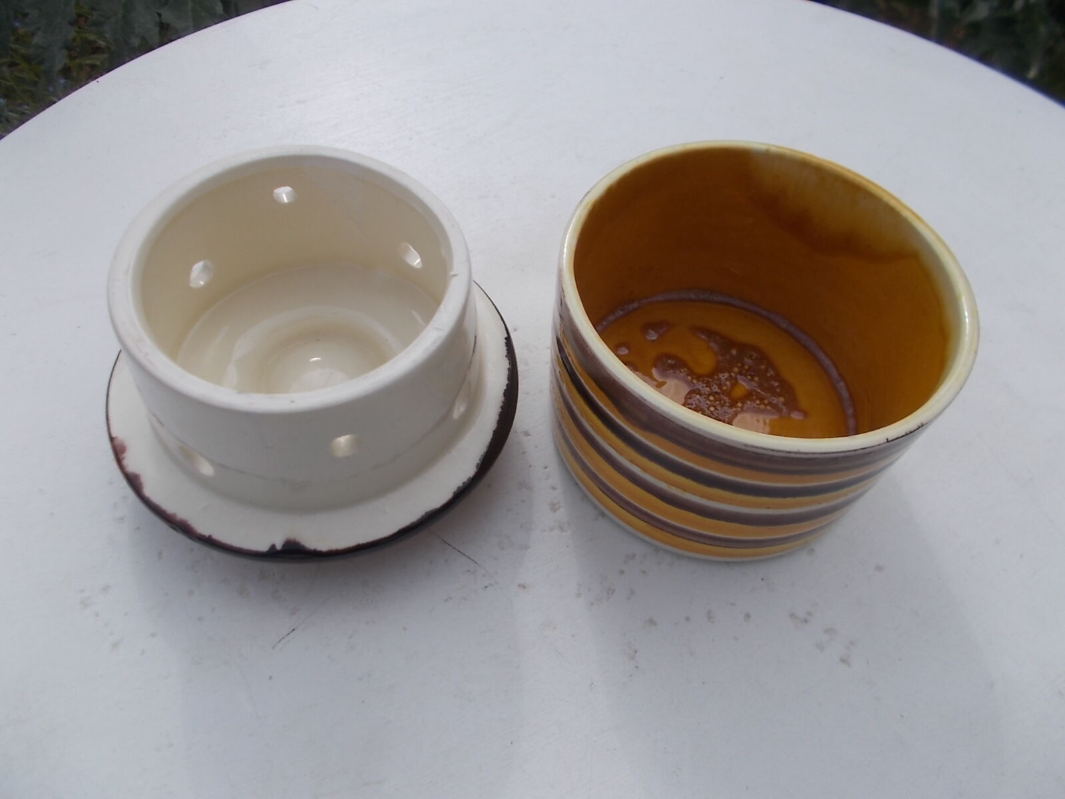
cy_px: 400
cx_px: 532
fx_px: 800
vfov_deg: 53.1
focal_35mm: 26
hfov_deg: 67.3
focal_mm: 4.6
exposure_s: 1/200
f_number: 8
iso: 80
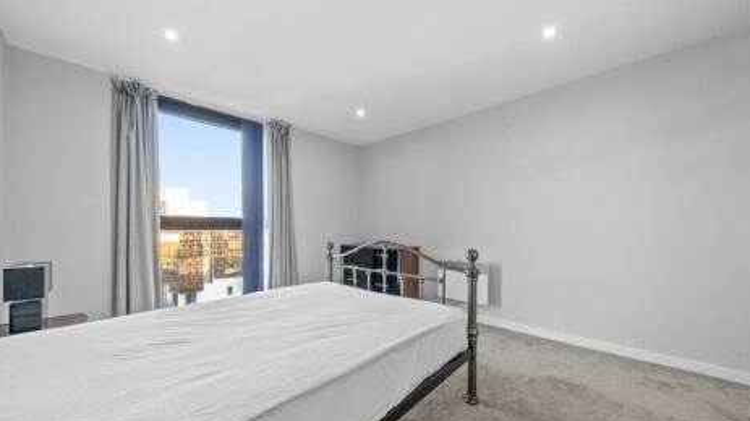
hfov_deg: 106.8
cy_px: 231
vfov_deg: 74.0
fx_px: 278
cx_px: 382
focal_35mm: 14
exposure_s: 1/10
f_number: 9
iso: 800
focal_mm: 13
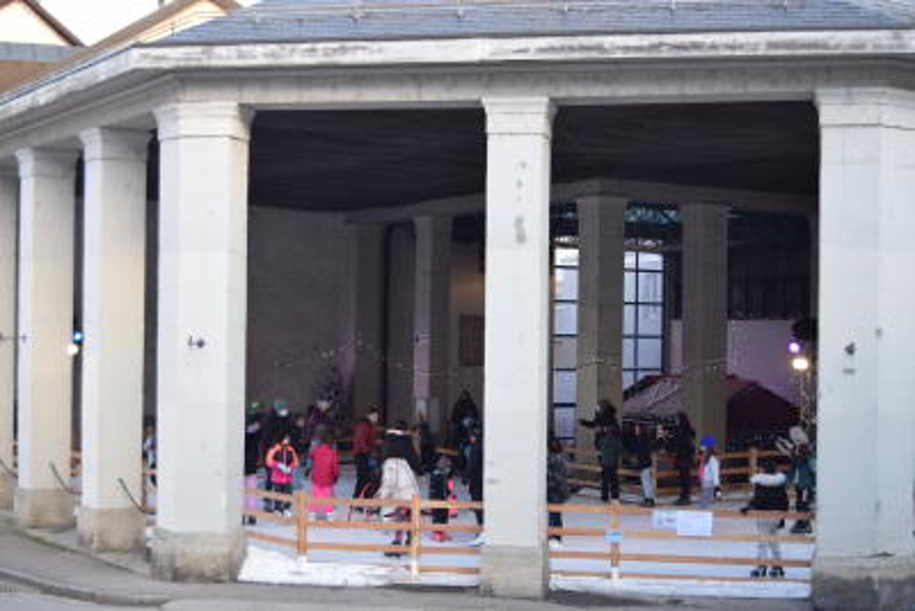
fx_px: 1525
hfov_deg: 33.4
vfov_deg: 22.6
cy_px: 306
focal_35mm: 60
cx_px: 458
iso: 400
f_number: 5.6
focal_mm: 40
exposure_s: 1/125
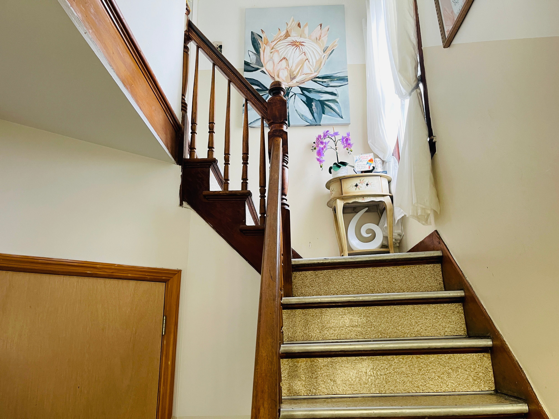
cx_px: 280
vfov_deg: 54.9
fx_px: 404
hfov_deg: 69.4
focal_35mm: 25
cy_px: 210
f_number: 1.6
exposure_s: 1/74
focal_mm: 5.1
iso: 125
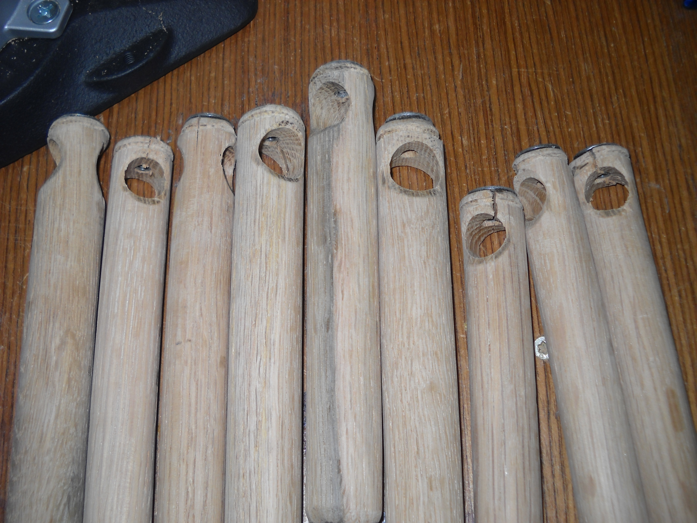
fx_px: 826
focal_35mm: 41
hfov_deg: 45.8
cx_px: 348
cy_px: 262
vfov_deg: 35.1
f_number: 5.5
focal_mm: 6.72
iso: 64
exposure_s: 1/30
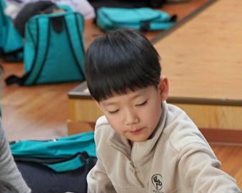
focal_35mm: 177
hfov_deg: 10.9
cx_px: 168
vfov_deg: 8.7
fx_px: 1267
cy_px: 179
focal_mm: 70
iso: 1600
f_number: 4
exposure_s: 1/160
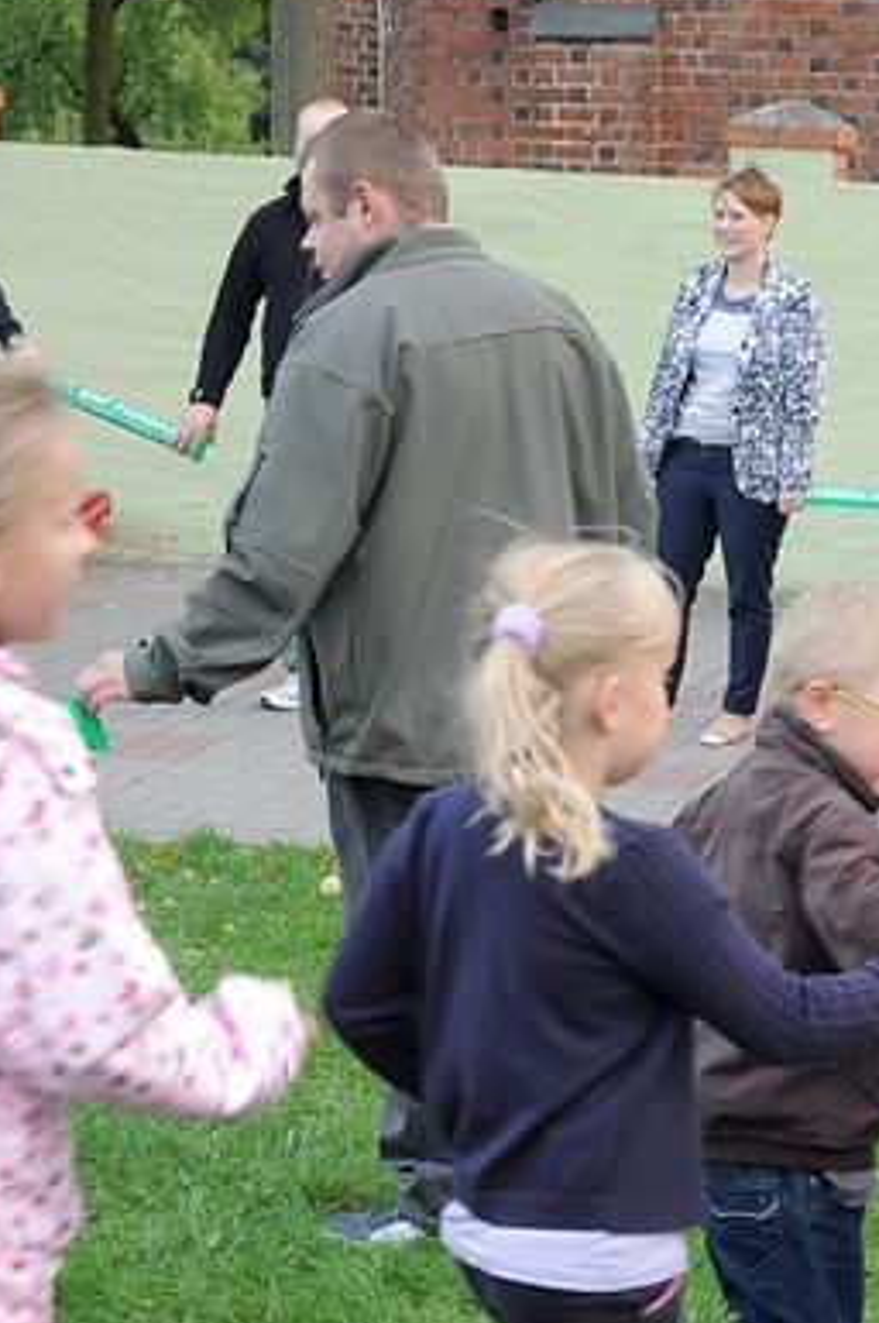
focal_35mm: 106
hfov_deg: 12.7
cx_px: 979
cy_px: 919
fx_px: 3889
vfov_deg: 19.2
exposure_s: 1/80
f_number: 4.2
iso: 320
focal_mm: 32
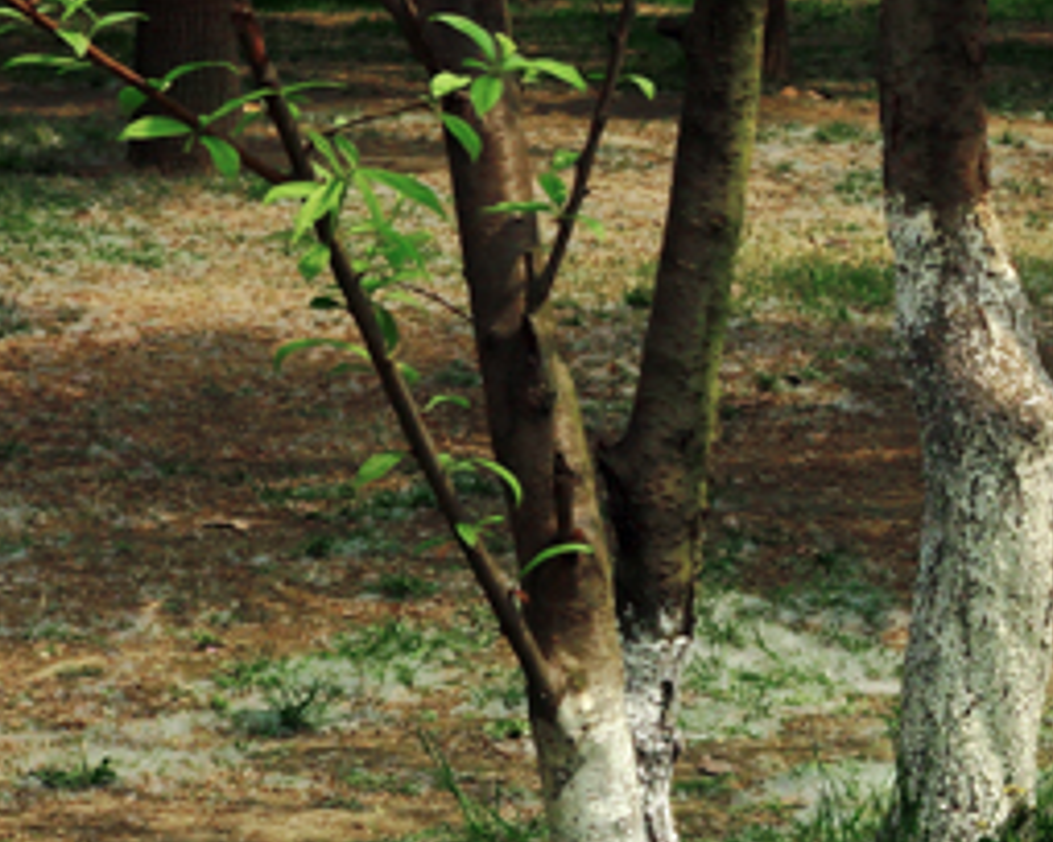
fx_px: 6887
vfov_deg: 6.9
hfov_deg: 8.3
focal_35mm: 221
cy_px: -297
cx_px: 2052
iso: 125
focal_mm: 40
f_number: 9
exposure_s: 1/250
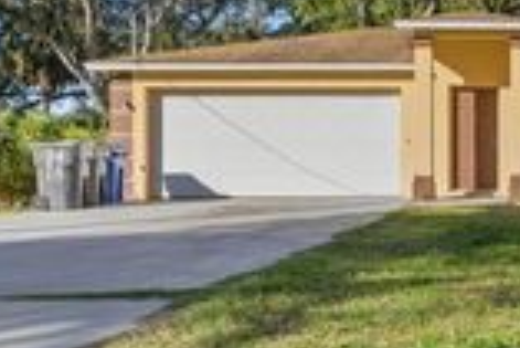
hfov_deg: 33.6
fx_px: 737
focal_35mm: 51
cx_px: 576
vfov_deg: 26.5
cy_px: 215
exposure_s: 1/1000
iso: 250
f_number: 9
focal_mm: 16
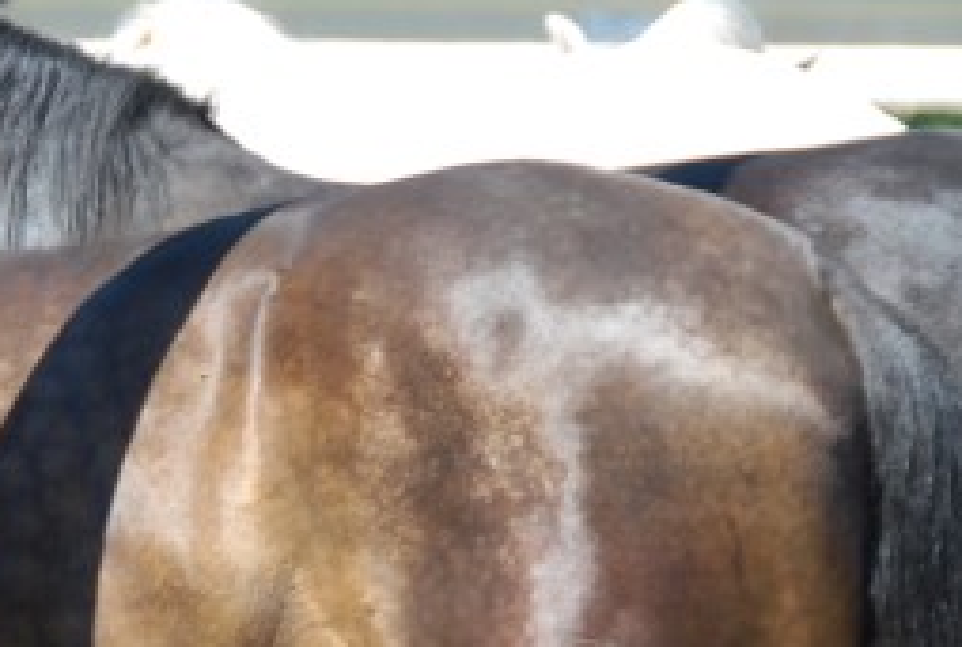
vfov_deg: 2.9
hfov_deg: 4.3
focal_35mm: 475
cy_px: 246
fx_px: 12731
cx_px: 316
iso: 100
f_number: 5.3
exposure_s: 1/200
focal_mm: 90
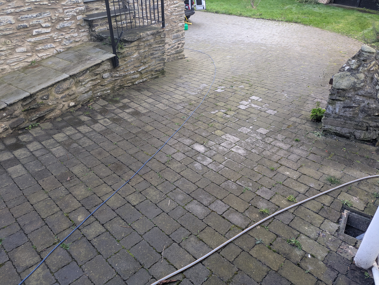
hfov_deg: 69.4
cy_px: 142
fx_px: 274
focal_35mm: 25
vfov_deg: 54.9
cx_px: 190
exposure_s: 1/100
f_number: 1.89
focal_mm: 5.43
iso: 87
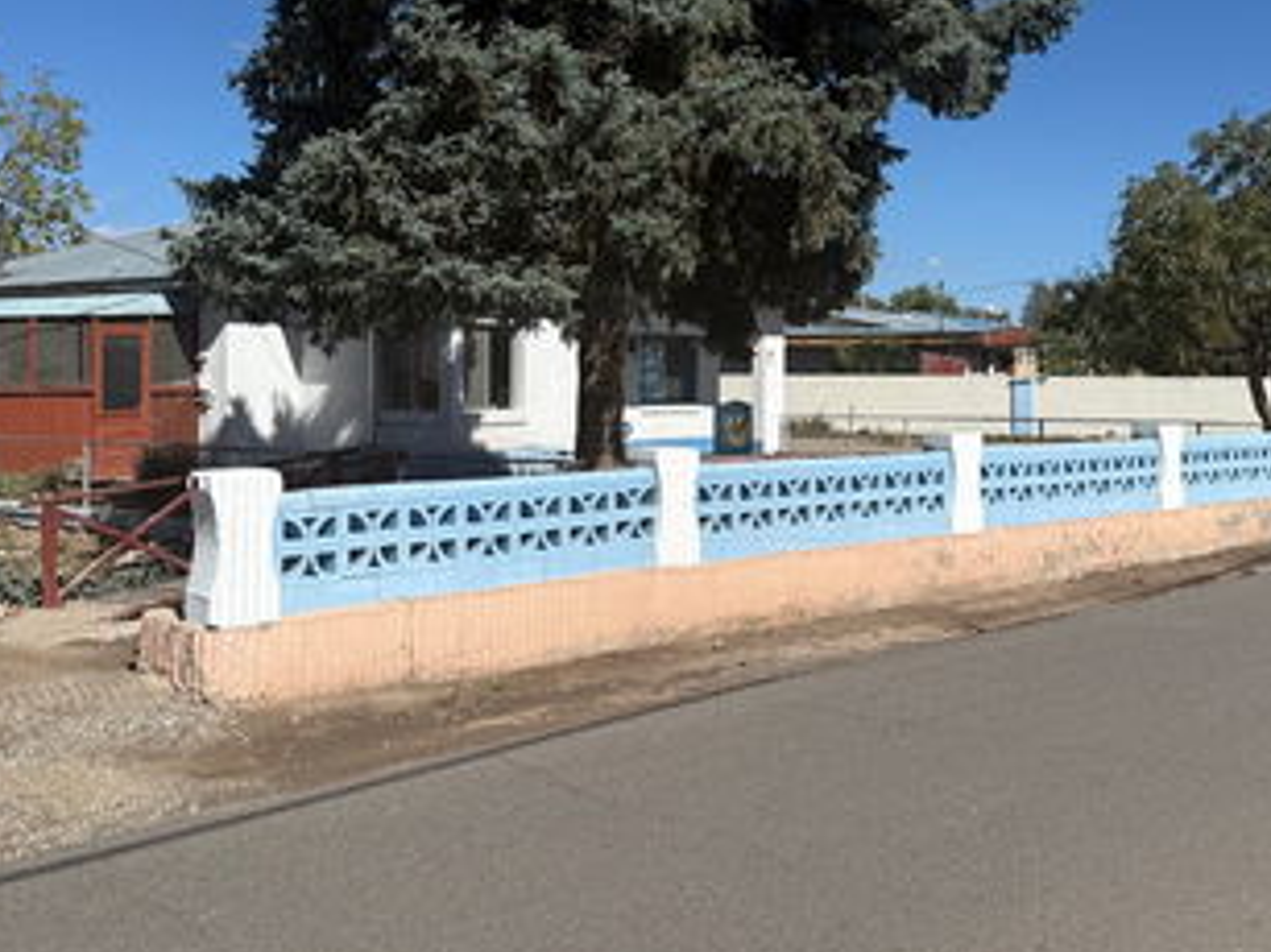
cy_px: 352
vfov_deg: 35.7
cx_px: 613
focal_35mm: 40
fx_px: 1468
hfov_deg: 46.8
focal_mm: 6.76
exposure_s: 1/7353
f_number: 1.78
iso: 80
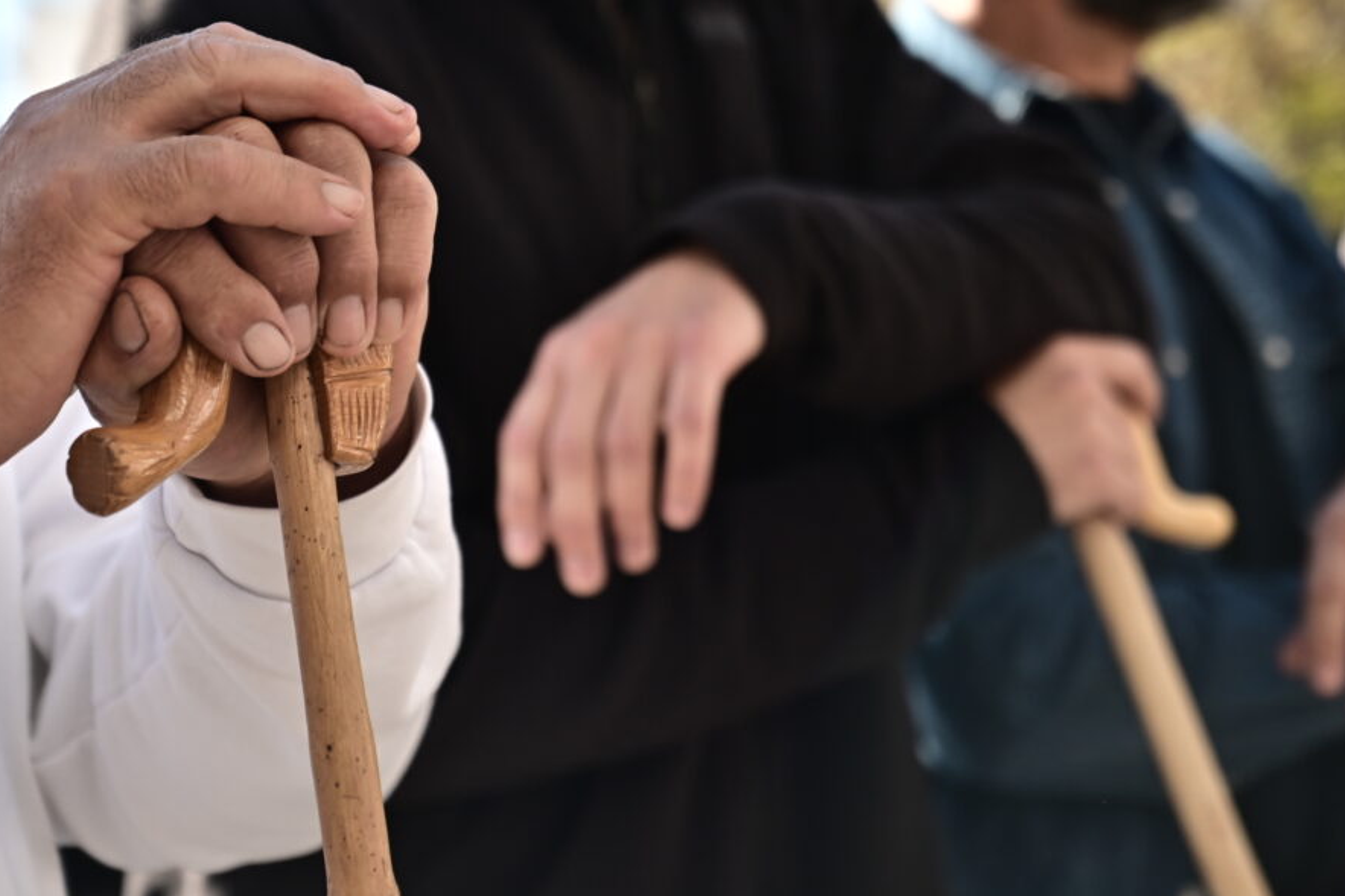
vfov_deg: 14.4
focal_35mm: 95
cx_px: 711
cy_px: 389
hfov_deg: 21.5
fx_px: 3548
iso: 400
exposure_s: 1/1000
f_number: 4
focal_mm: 70
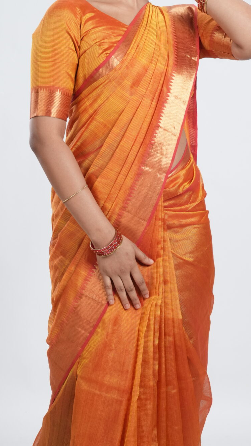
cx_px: 130
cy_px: 258
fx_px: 1384
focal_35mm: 117
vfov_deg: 18.3
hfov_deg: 10.4
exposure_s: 1/160
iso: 640
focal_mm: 58
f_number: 8
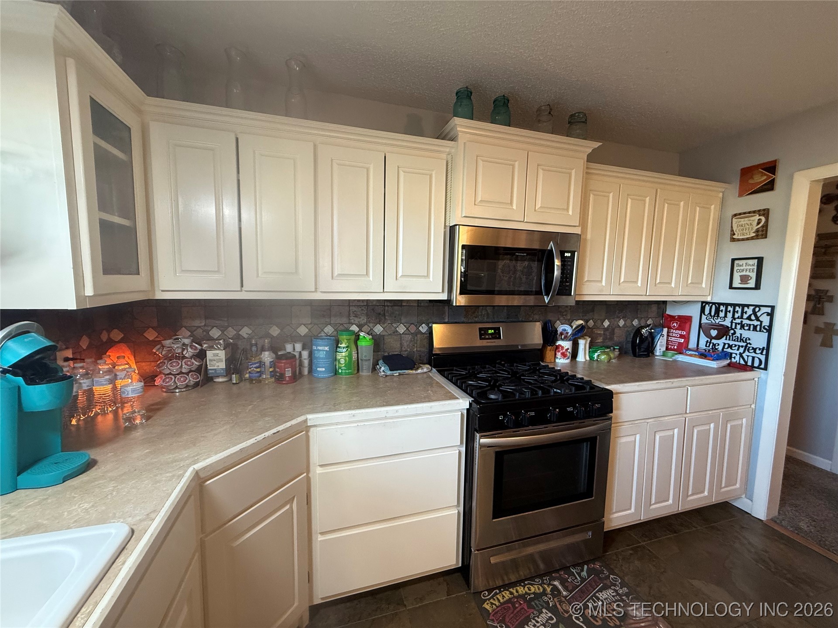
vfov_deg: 85.7
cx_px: 419
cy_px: 314
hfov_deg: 102.1
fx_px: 339
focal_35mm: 14
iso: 250
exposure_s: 1/60
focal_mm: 2.22
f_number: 2.2
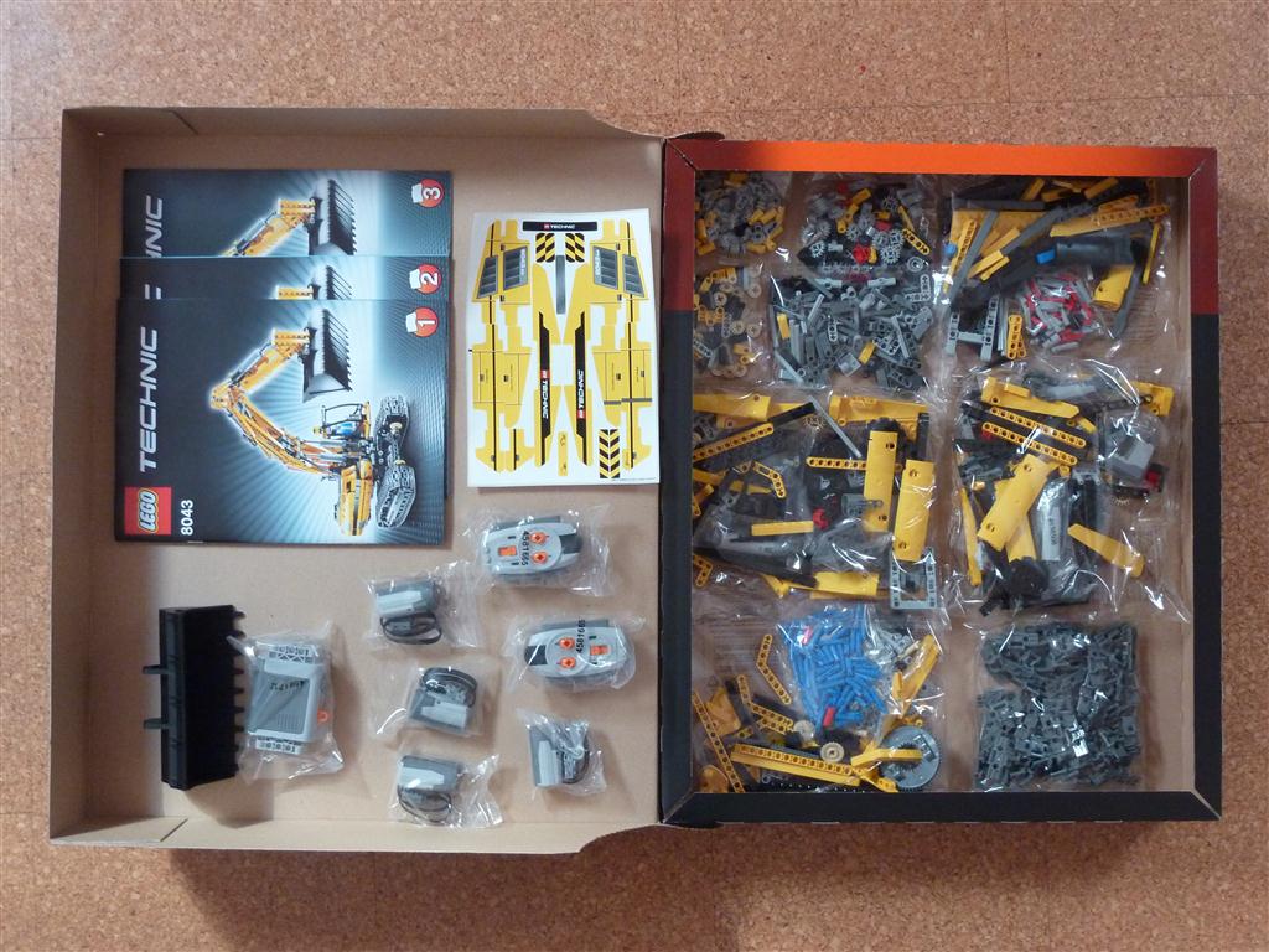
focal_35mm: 40
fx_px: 1466
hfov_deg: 46.8
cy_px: 476
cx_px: 634
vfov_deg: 36.0
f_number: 3.6
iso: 400
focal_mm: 6.5
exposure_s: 1/20
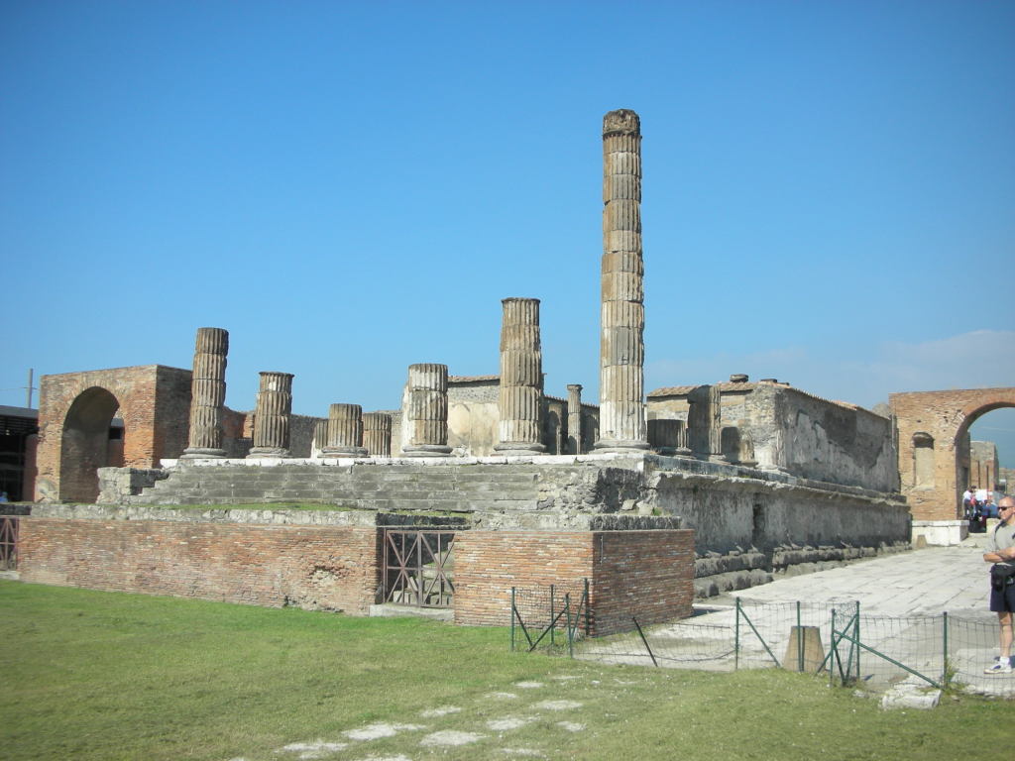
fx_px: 1026
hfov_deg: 52.6
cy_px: 380
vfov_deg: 40.7
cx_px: 508
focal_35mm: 35
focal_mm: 5.8
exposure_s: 1/84
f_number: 8.5
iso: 50
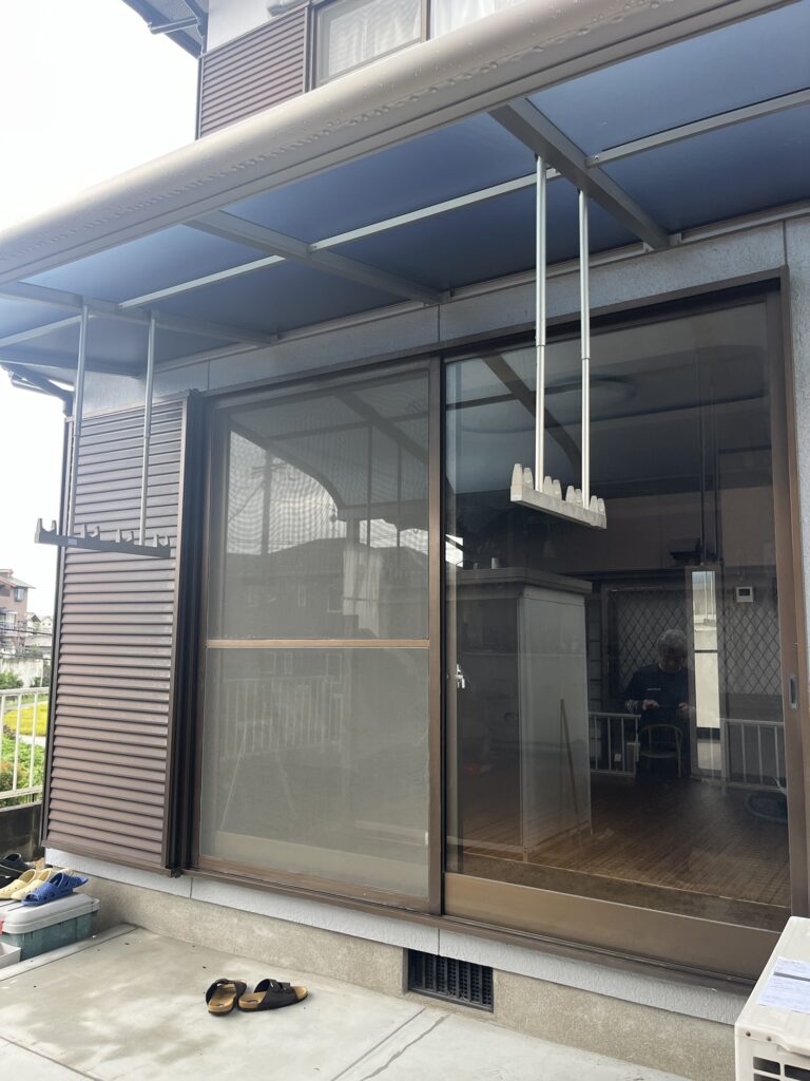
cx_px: 405
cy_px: 540
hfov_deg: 53.1
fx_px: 811
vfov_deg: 67.3
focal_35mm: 26
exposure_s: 1/122
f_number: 1.6
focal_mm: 5.1
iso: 80
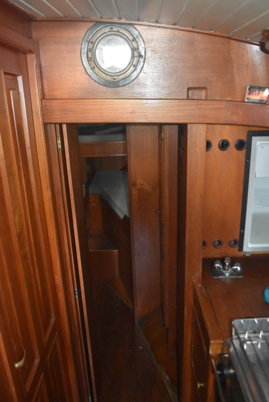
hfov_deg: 48.0
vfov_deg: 67.3
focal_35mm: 27
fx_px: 302
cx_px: 134
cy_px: 201
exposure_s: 1/60
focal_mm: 18
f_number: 3.5
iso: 6400
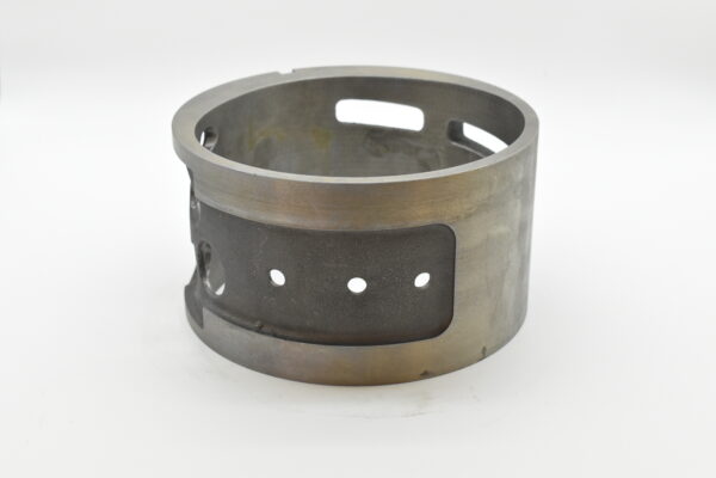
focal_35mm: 54
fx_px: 1074
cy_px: 239
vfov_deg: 25.1
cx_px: 358
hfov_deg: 36.9
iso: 1600
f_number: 8
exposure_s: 1/800
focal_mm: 36
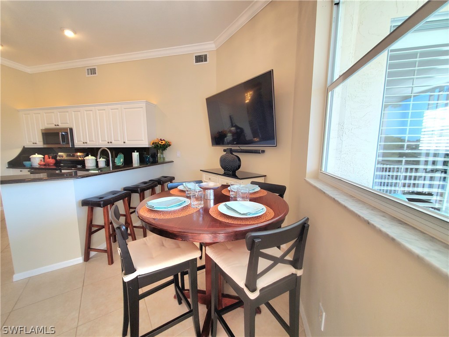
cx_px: 224
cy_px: 168
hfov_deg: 106.2
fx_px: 169
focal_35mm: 13
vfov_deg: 89.9
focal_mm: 1.8
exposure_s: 1/60.2
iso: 80
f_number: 2.2
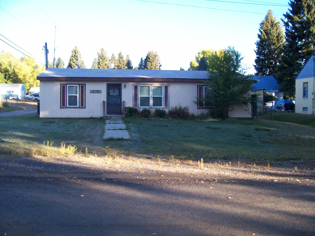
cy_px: 118
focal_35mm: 34
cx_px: 158
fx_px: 309
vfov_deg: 41.8
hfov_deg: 54.0
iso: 80
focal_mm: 5.6
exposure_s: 1/194
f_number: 2.7
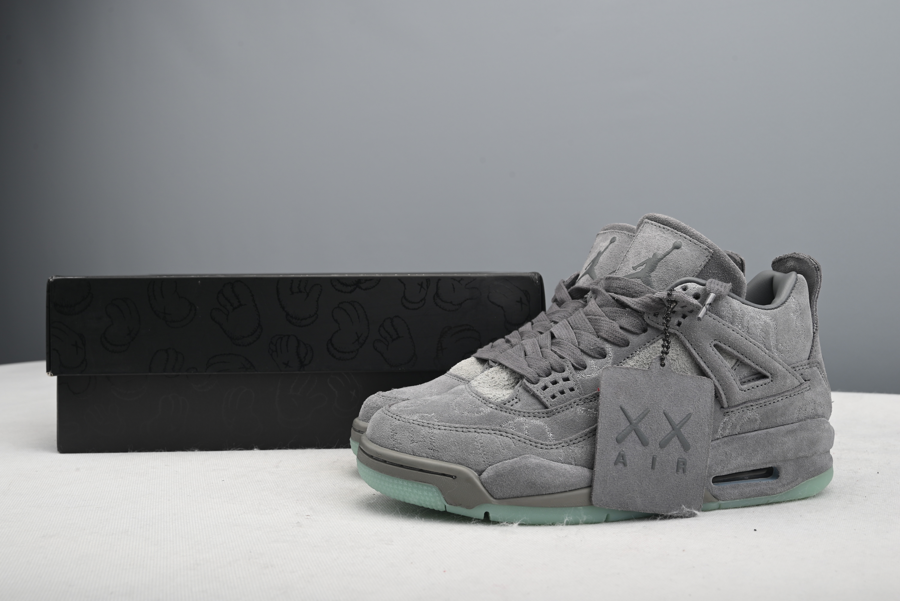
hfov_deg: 50.7
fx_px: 950
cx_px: 450
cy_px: 300
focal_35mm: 38
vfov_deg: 35.1
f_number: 11
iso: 100
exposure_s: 1/200
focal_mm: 38
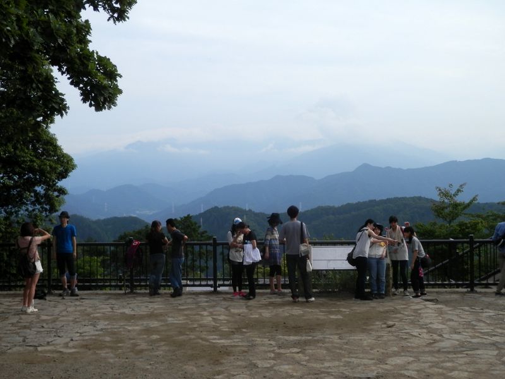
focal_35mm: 49
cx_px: 252
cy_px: 190
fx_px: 715
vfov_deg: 29.7
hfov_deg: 38.9
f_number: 4
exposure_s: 1/800
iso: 80
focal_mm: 8.9
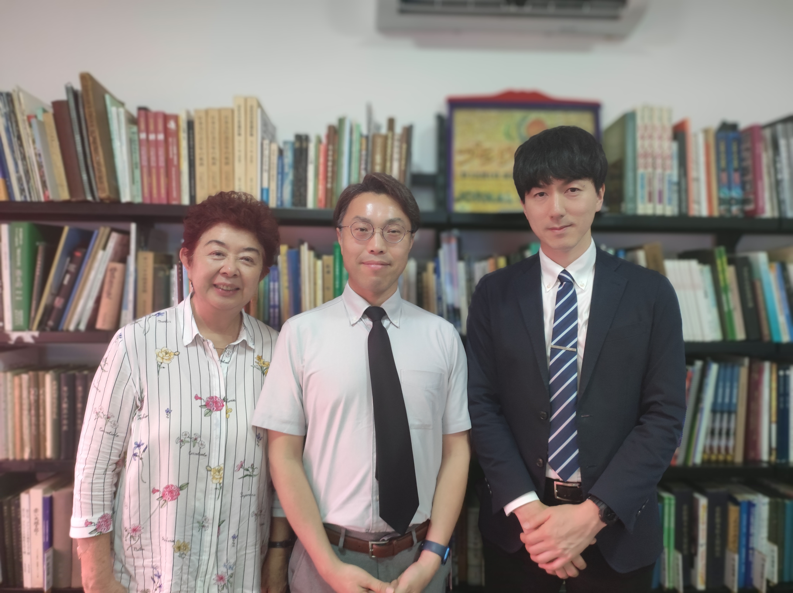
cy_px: 296
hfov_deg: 69.4
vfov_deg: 54.8
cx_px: 396
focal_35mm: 25
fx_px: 572
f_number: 1.79
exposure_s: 1/30
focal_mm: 4.7
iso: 704
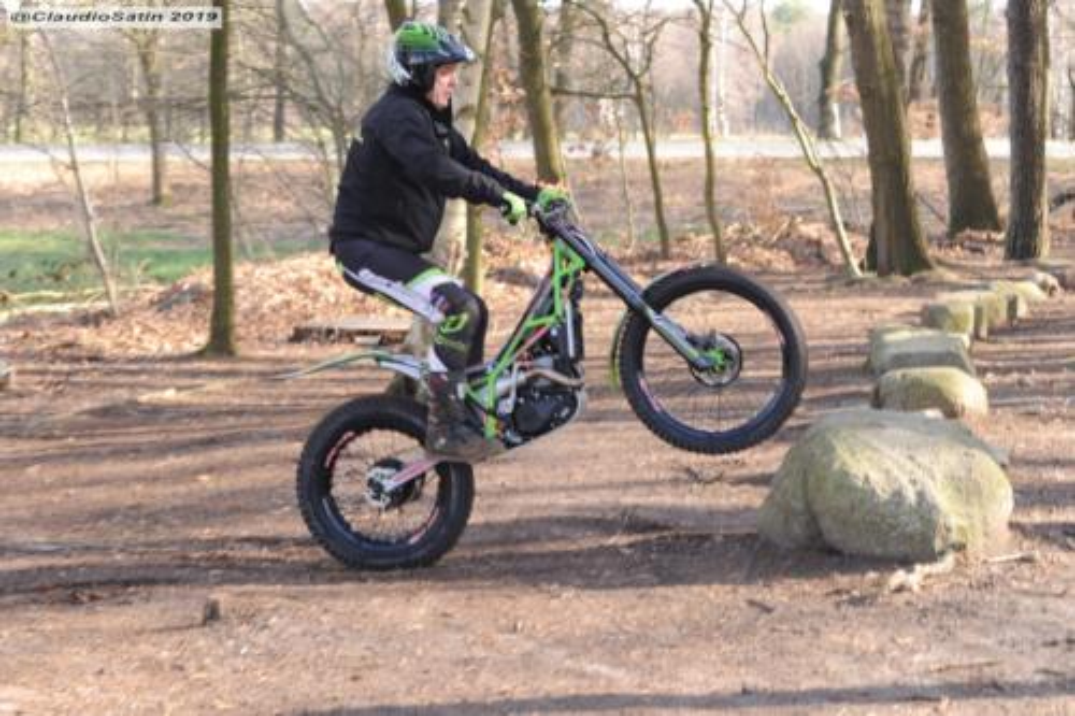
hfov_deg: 25.4
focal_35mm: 80
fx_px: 2388
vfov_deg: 17.1
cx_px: 538
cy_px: 358
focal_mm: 80
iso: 250
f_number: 5.6
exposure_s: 1/125
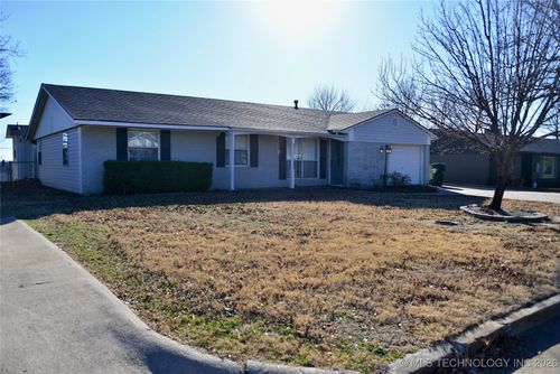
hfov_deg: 65.4
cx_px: 280
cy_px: 187
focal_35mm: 28
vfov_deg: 46.5
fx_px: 436
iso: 320
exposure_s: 1/2000
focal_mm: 28
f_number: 5
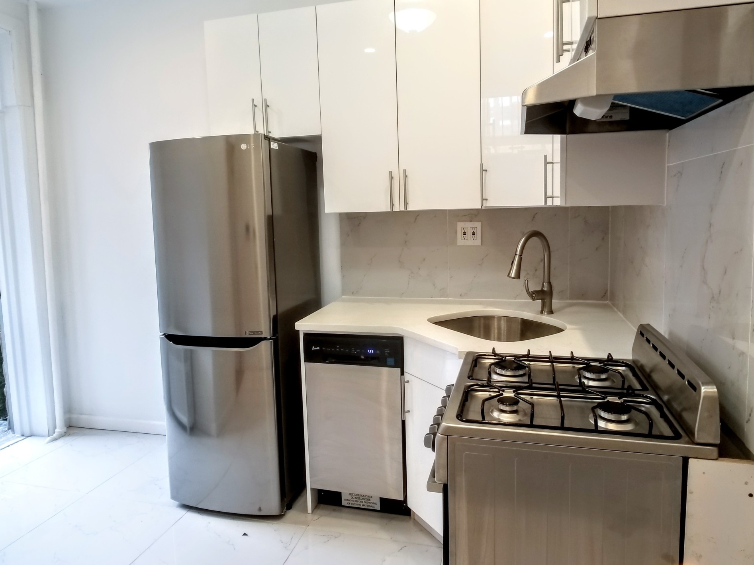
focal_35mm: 34
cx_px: 399
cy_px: 259
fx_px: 741
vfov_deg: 41.8
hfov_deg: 53.9
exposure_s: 1/60
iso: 80
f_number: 1.7
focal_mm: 4.3
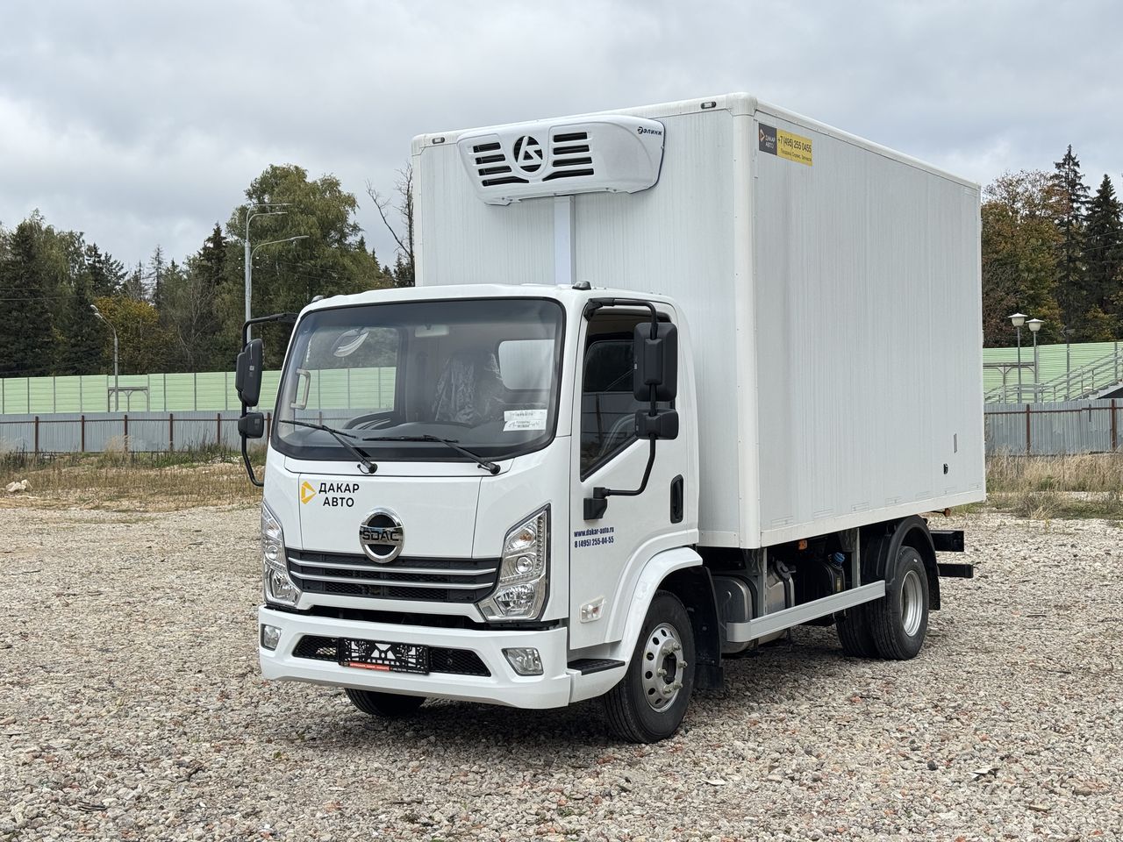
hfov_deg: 39.7
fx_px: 1557
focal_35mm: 48
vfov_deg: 30.3
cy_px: 421
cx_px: 562
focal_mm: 6.76
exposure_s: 1/1818
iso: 64
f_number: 1.78
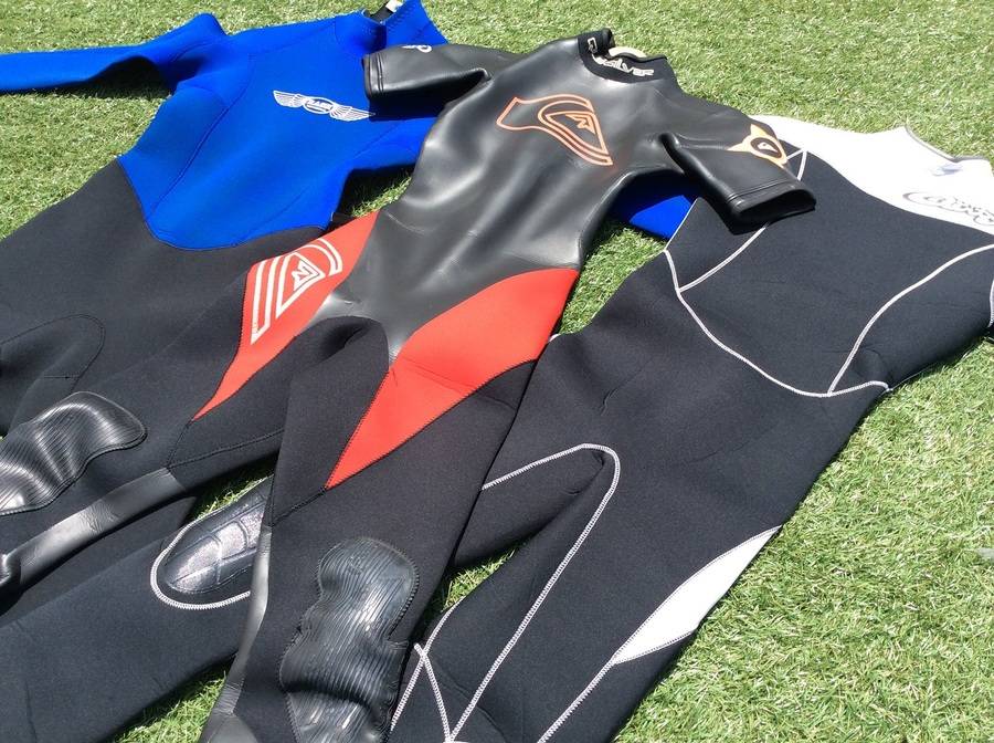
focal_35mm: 32
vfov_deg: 44.0
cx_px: 497
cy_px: 372
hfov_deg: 56.9
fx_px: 917
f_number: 2.4
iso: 32
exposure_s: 1/773
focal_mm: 3.3
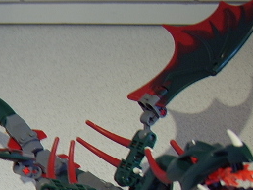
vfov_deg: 18.6
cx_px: 107
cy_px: 194
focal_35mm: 77
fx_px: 562
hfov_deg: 25.3
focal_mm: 8.13
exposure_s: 1/24
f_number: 2.7
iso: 100
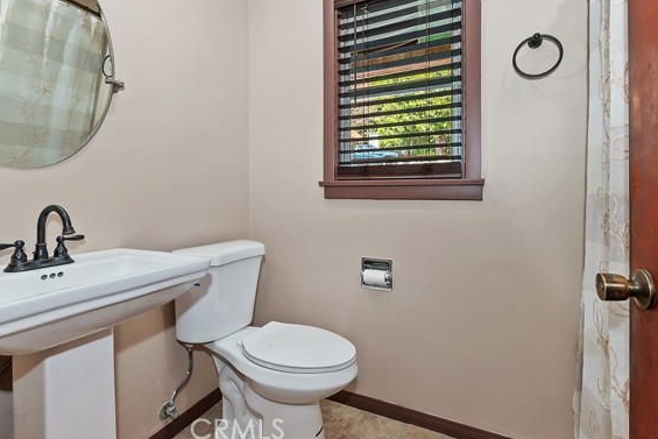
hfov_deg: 93.3
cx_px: 331
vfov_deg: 70.3
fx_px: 311
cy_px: 197
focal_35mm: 17
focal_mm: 10
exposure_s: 1/30
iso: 400
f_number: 8
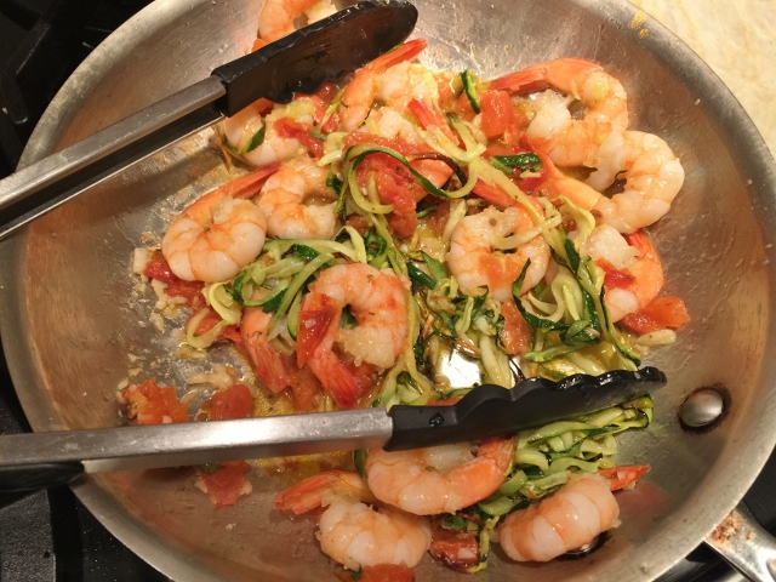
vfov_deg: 48.2
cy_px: 291
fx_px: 650
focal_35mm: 29
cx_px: 388
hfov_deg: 61.7
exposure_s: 1/33
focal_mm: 4.15
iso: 50
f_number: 2.2
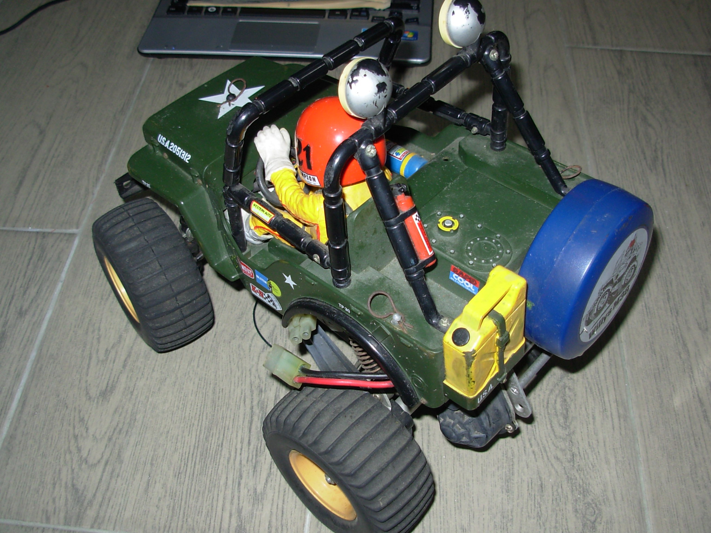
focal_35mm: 38
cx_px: 356
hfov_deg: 49.0
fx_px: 781
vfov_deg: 37.7
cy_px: 266
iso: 50
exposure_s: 1/32
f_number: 2.9
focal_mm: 6.3
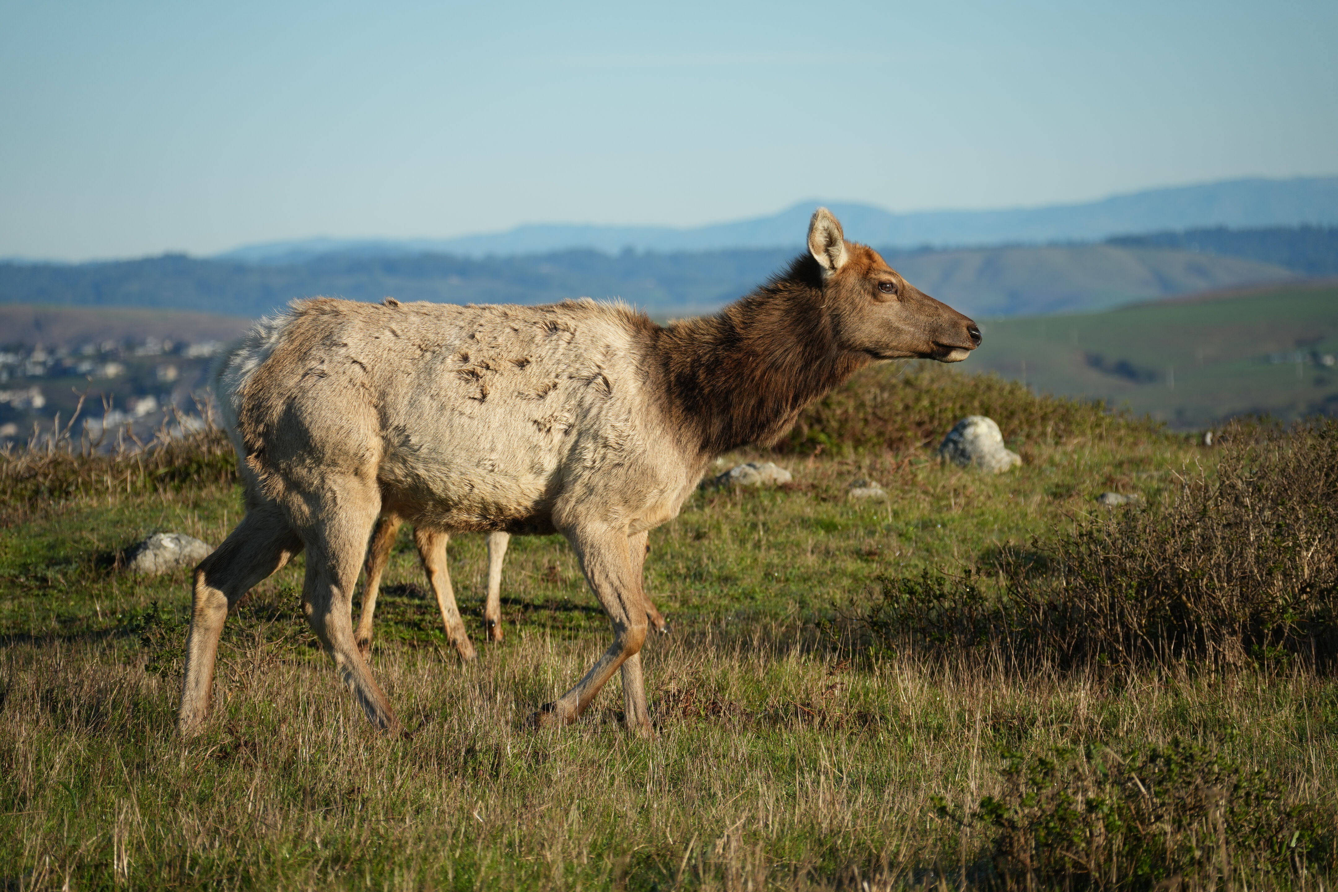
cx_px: 669
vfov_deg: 6.9
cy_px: 446
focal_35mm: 200
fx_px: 7433
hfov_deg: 10.3
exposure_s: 1/1000
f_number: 7.1
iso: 320
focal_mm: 200
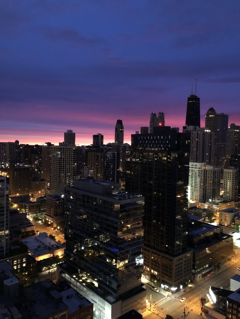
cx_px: 120
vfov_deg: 63.4
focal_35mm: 28
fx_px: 259
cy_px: 160
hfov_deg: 49.7
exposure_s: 1/4
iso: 125
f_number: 1.8
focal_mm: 4
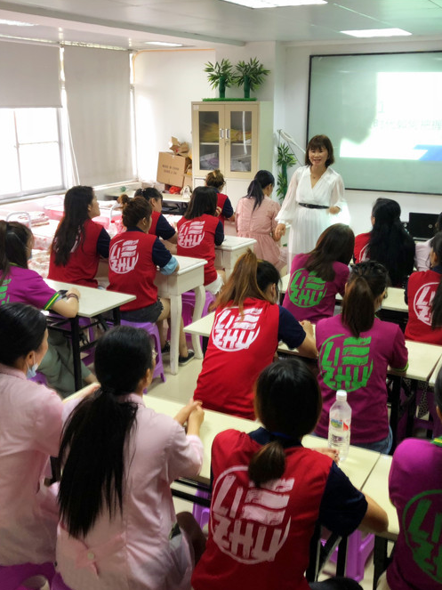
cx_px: 223
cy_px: 298
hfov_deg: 37.7
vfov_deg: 49.0
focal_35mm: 38
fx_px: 647
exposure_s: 1/17
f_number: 1.8
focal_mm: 3.99
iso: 40
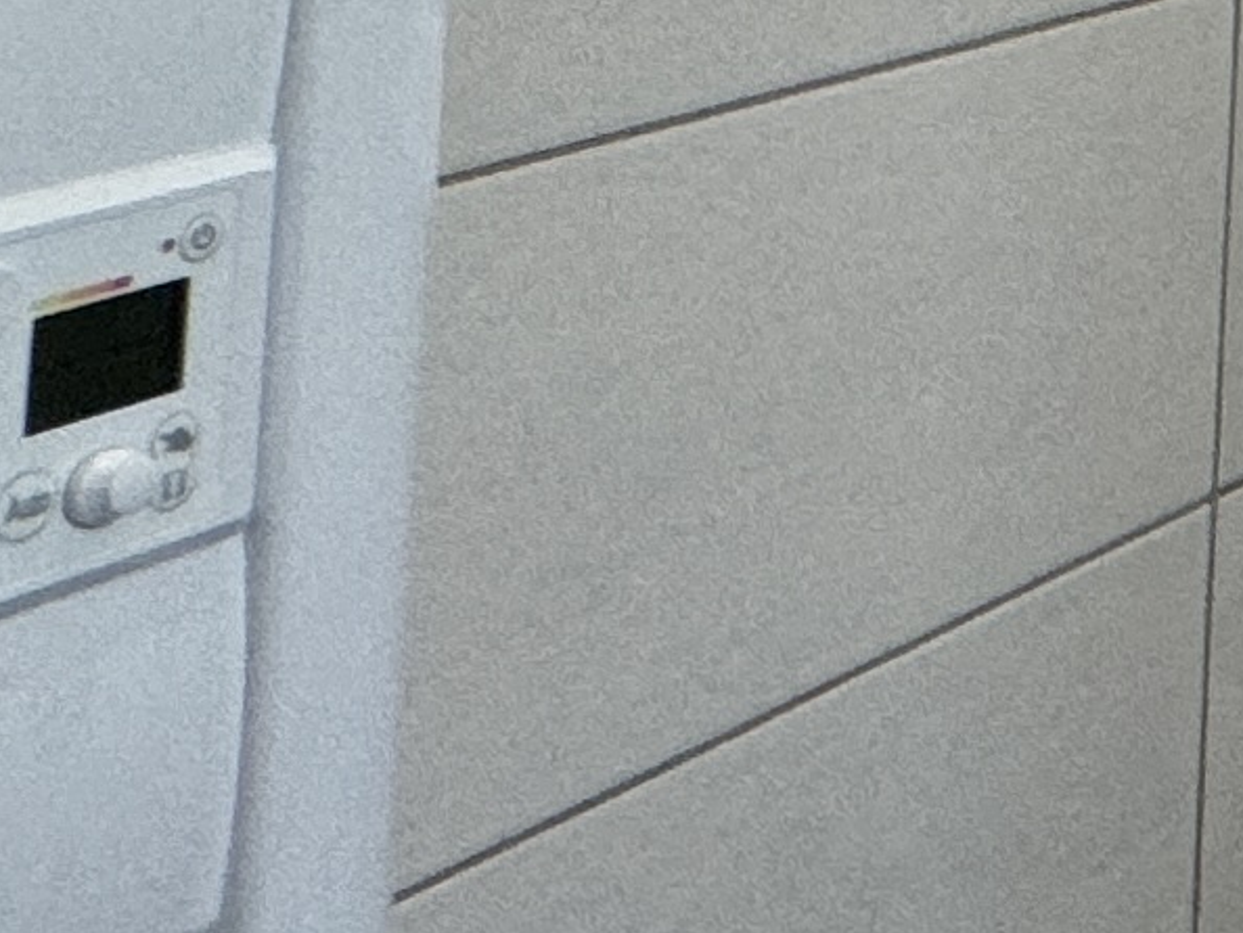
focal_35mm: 95
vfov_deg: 13.6
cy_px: -856
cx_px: 3666
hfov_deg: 11.7
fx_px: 3413
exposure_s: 1/100
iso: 100
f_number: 2.2
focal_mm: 2.22
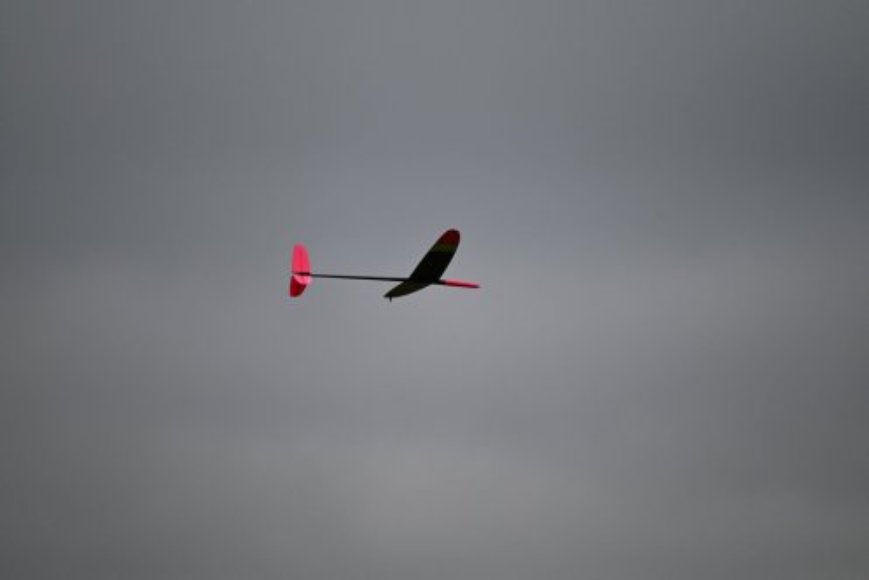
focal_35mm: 400
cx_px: 434
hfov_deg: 5.2
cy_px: 290
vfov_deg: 3.4
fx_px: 9661
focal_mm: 400
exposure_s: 1/1600
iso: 1250
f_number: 6.3
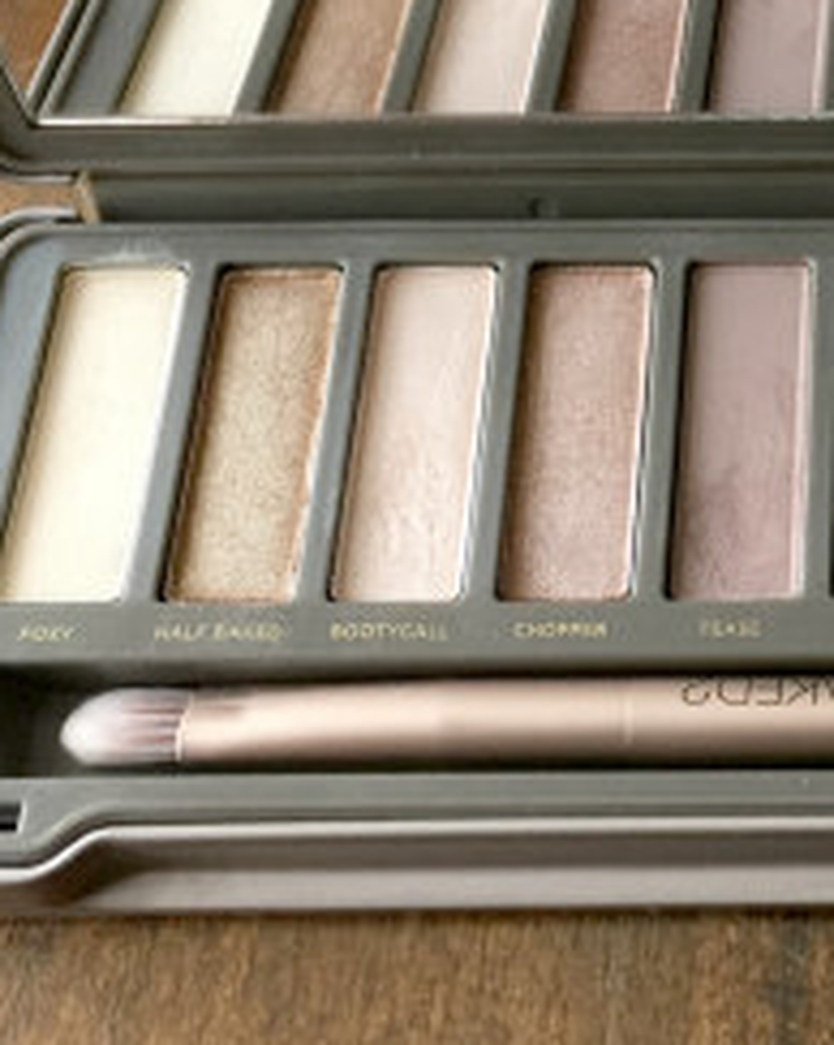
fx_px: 2162
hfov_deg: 20.4
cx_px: 997
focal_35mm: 70
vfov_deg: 26.6
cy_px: 198
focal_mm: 4.15
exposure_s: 1/30
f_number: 2.2
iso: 50
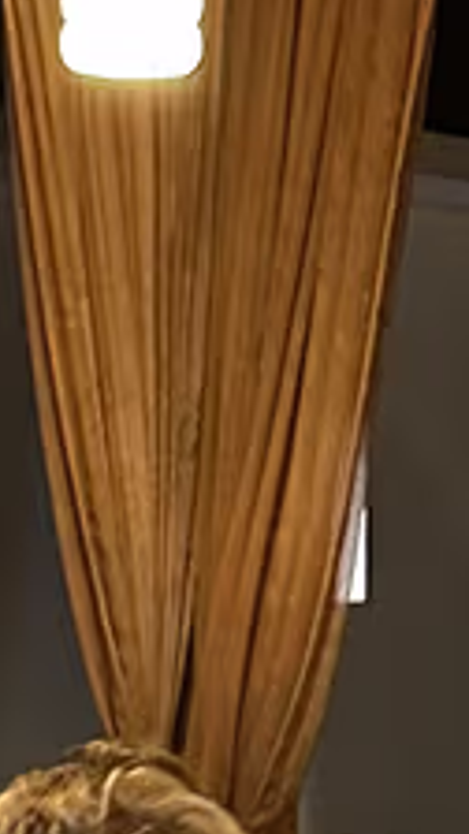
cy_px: 506
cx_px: 473
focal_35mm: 187
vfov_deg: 11.5
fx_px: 4134
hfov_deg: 6.5
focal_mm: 6.86
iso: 1000
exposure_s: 1/25
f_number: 1.78
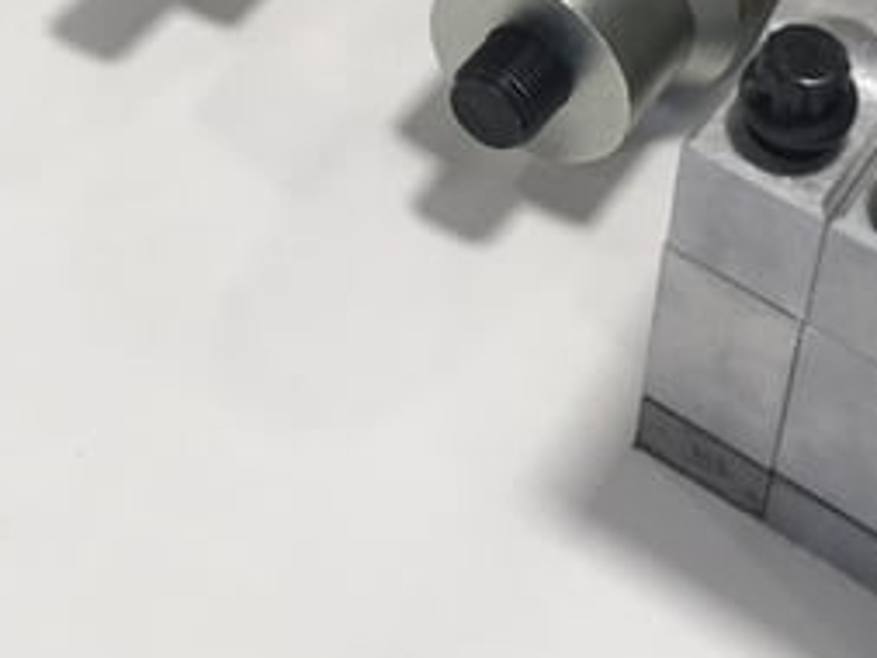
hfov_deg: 18.0
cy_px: -331
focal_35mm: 109
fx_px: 2763
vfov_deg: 12.9
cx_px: 329
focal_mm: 4.15
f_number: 2.2
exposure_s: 1/60
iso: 25
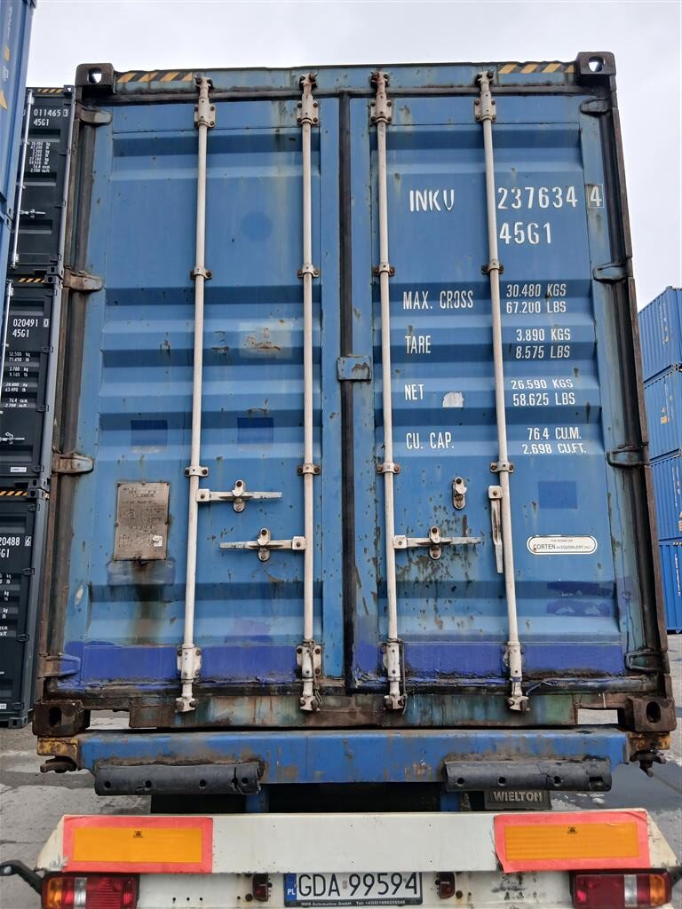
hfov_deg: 53.1
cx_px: 341
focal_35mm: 26
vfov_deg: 67.3
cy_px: 454
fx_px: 683
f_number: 1.8
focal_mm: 3.98
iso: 50
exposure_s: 1/50
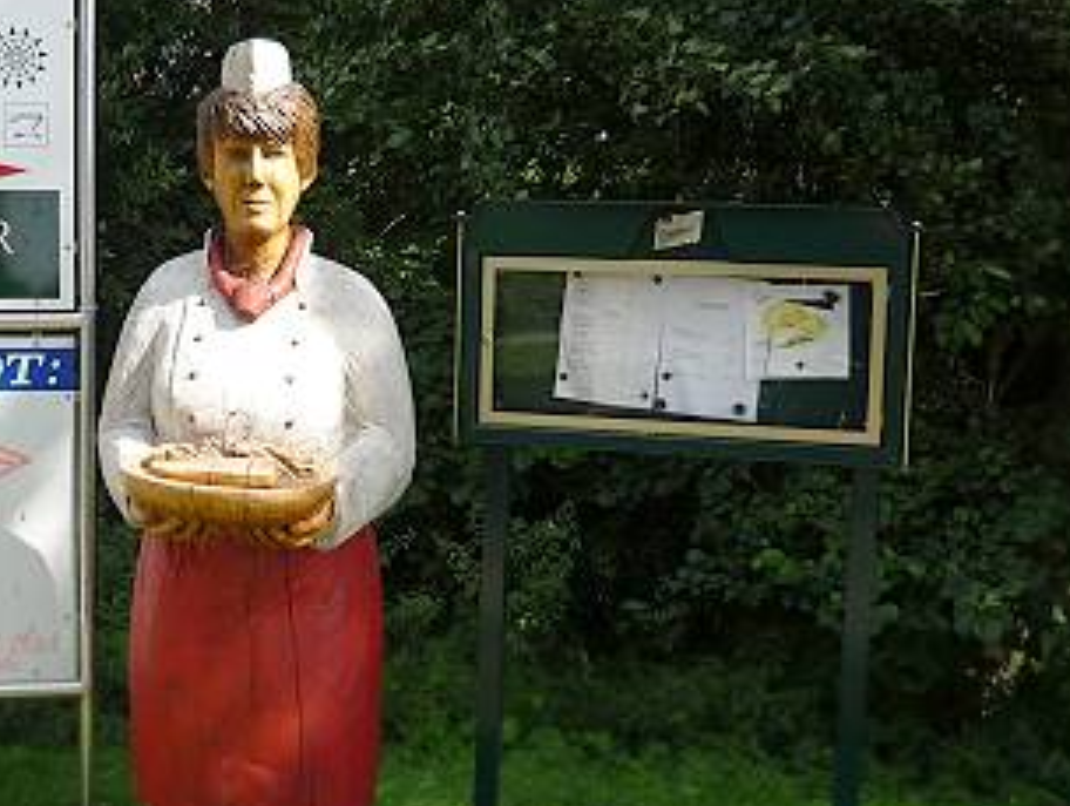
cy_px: 322
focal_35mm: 53
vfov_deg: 27.5
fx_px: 1641
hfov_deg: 35.5
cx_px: 294
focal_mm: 5.5
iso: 100
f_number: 2.8
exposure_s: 1/640
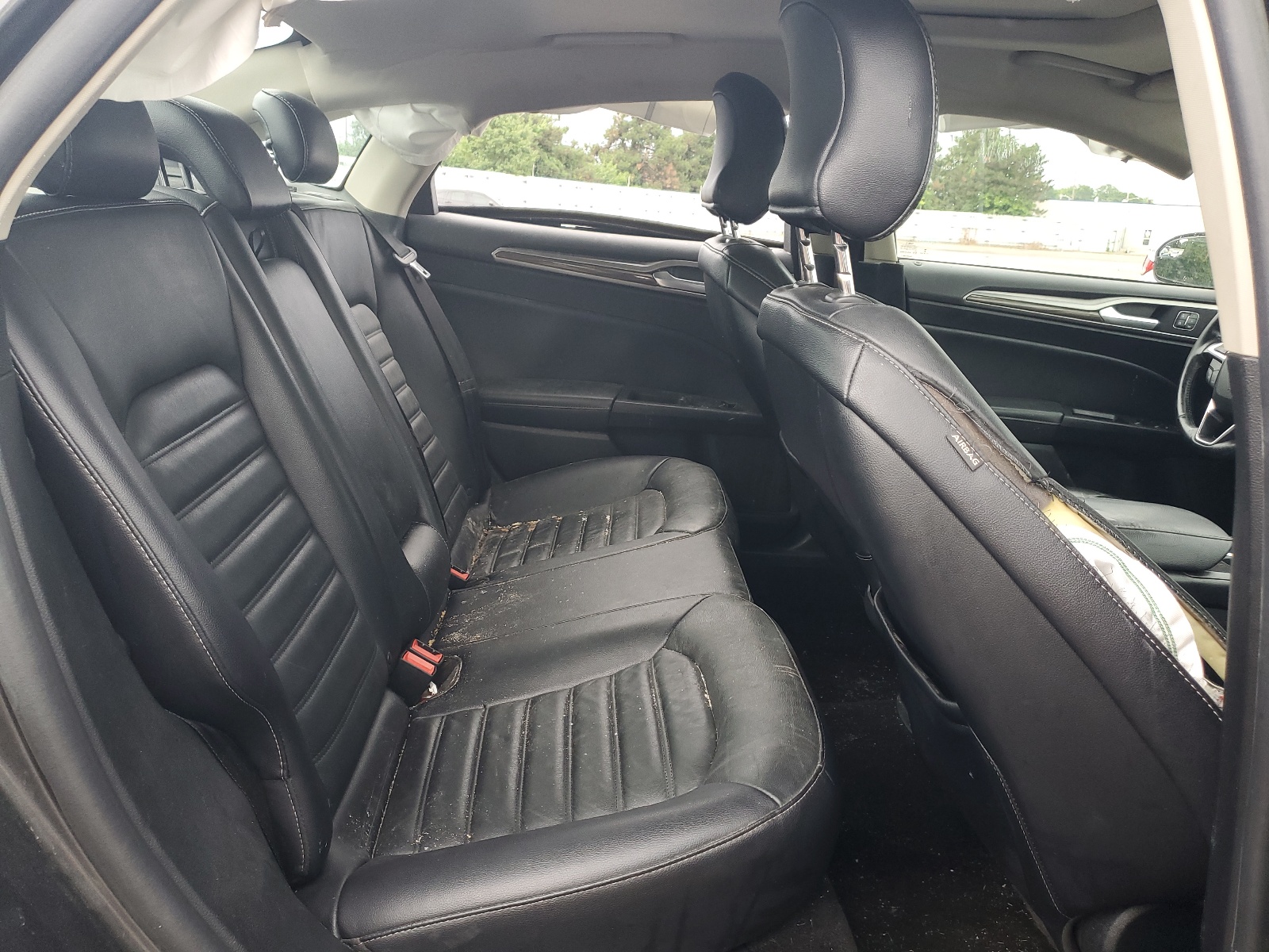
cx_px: 634
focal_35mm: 26
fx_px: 953
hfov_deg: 67.3
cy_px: 476
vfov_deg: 53.1
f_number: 1.5
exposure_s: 1/120
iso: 77
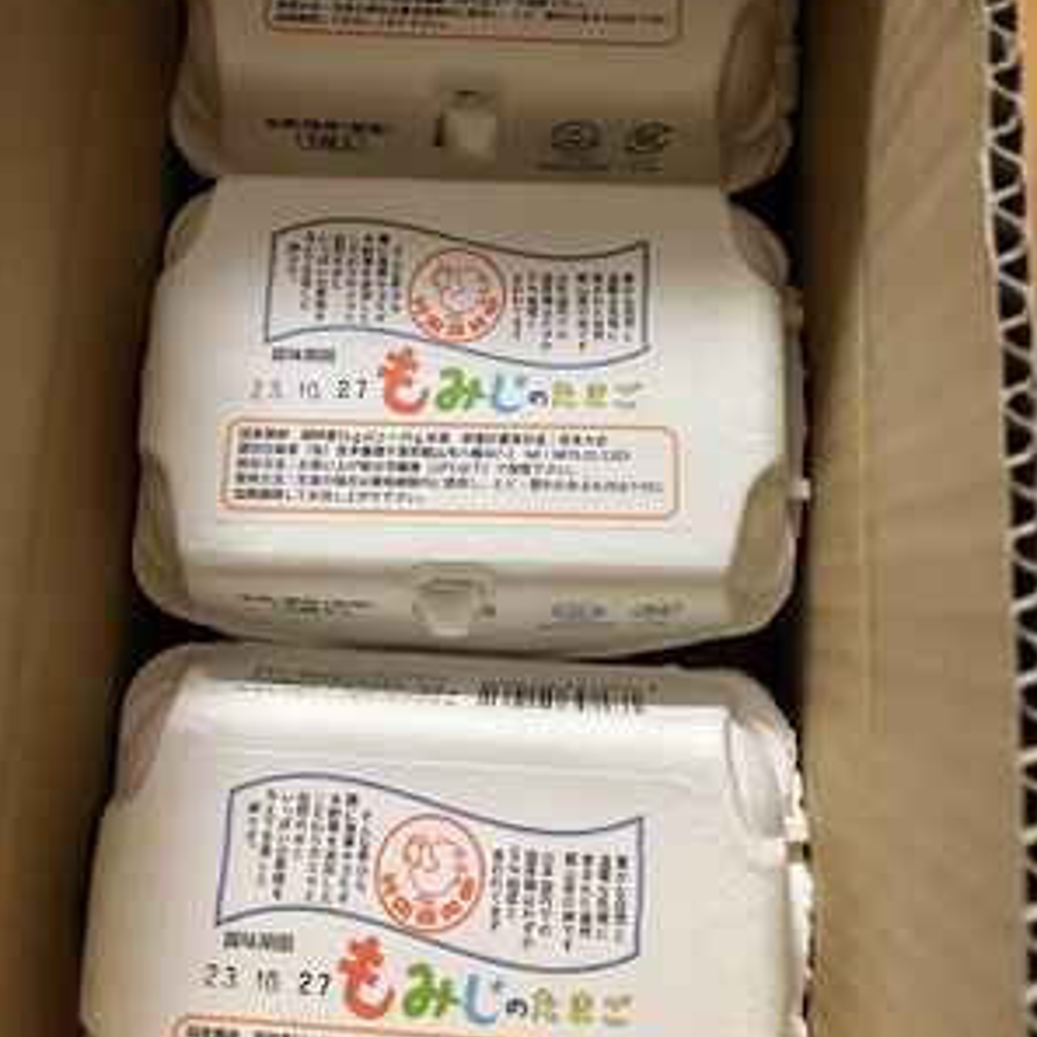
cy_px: 370
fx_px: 1051
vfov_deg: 51.8
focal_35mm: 31
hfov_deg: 52.5
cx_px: 517
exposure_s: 1/52
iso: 500
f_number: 1.6
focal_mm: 5.1
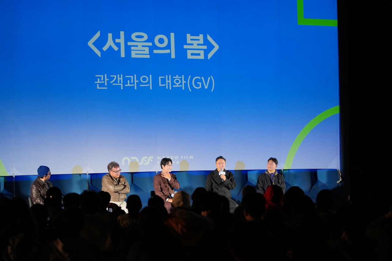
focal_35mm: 88
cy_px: 130
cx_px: 196
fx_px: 958
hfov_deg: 23.1
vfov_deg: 15.5
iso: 1250
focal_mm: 88
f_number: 2.8
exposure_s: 1/320
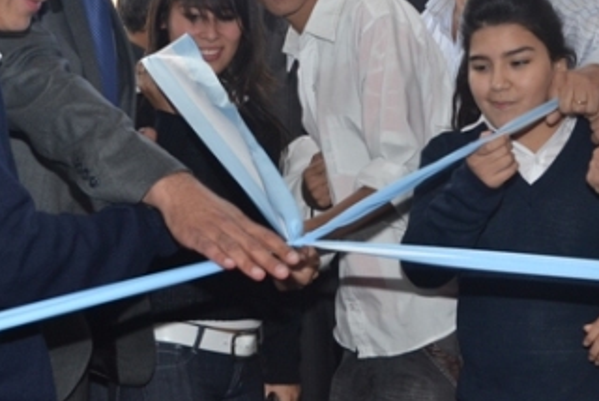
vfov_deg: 14.2
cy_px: 70
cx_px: 337
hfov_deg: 21.2
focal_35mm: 96
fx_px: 1599
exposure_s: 1/125
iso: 160
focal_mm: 32
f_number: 5.6
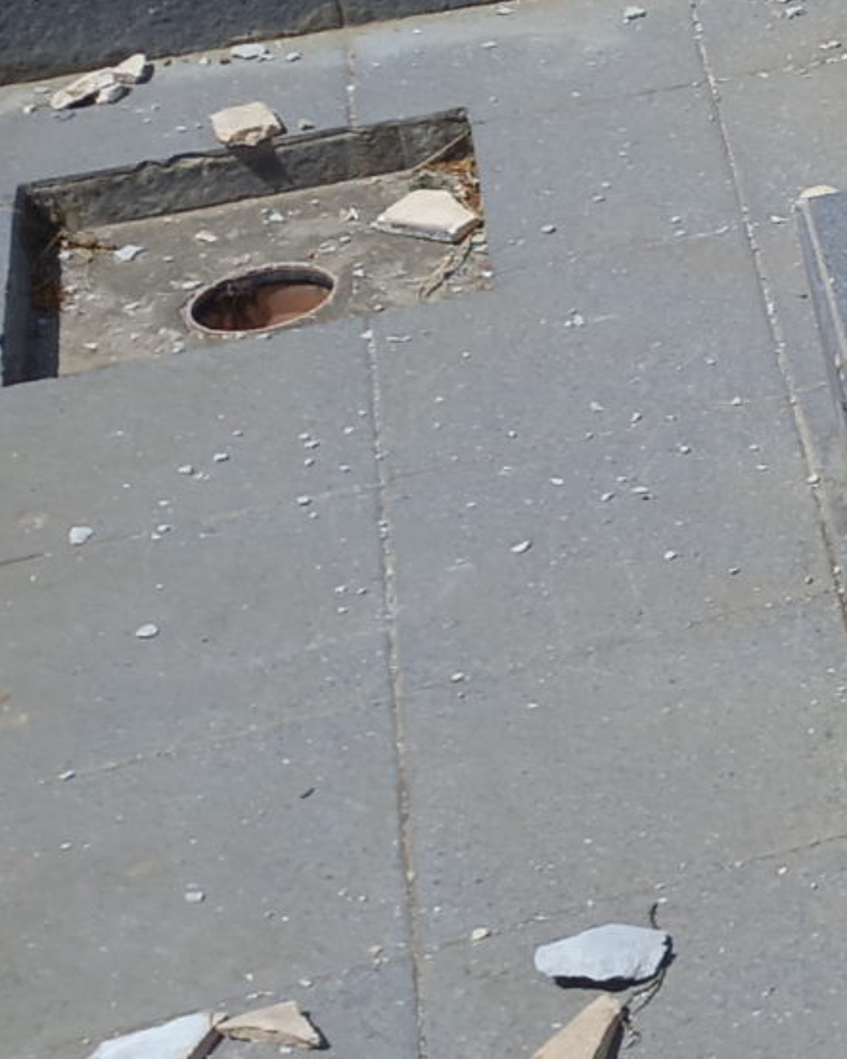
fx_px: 3543
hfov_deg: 10.7
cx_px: 2282
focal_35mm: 113
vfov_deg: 16.9
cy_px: 201
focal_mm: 4.6
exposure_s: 1/1220
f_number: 2
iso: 25
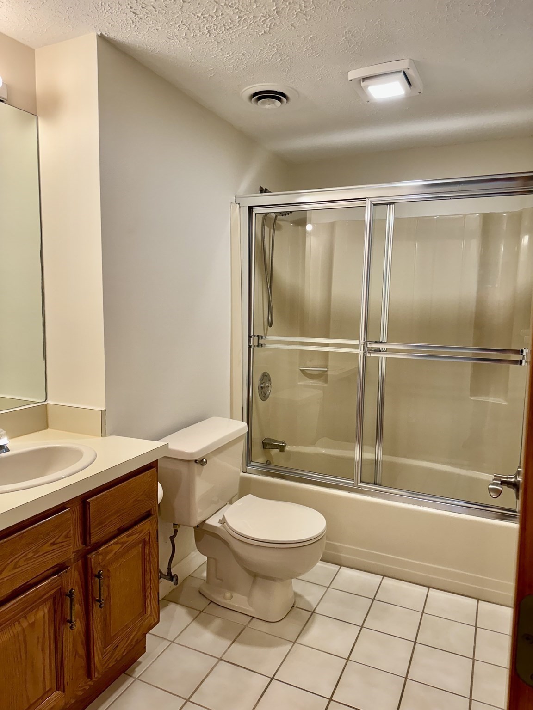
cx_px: 266
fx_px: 493
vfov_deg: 71.6
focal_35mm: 24
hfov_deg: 56.8
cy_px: 355
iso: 160
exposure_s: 1/120
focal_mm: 6.76
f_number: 1.78
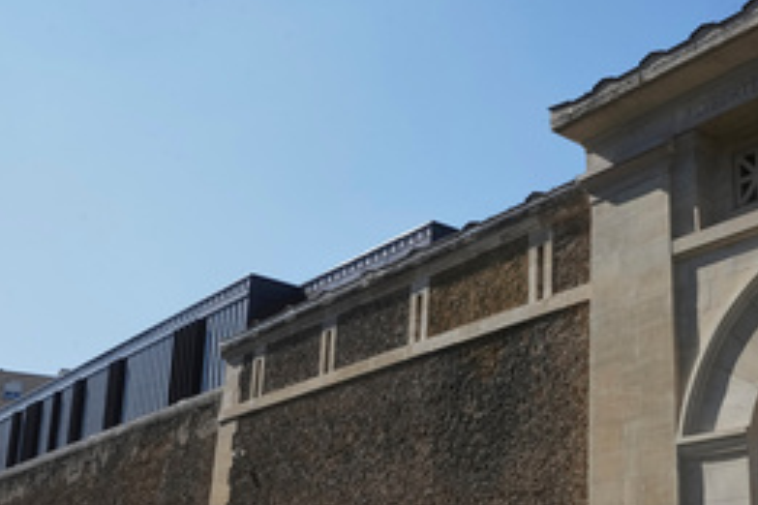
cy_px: 390
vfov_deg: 28.2
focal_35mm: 47
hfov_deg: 40.9
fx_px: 990
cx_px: 552
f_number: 16
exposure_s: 1/640
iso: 800
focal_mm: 24
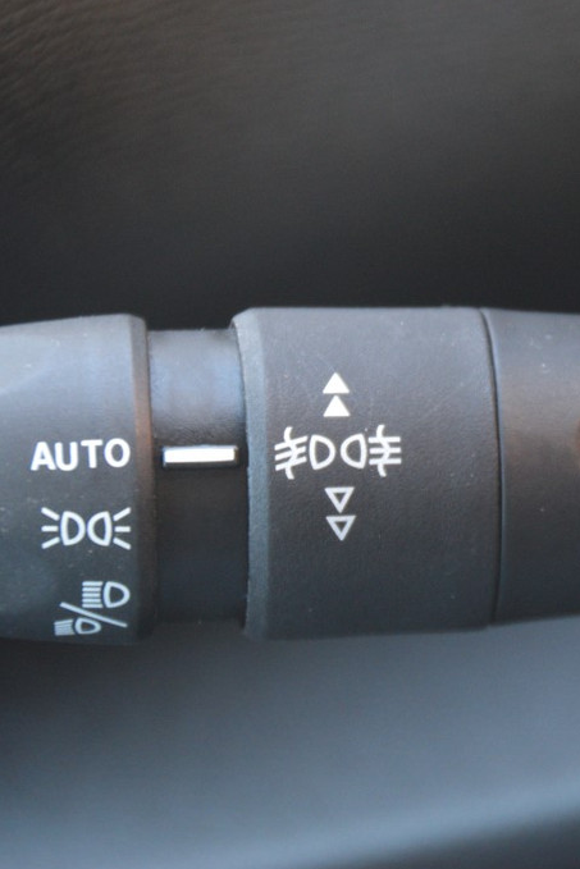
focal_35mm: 294
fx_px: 7101
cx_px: 440
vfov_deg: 7.0
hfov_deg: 4.7
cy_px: 434
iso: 1800
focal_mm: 130
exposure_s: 1/60
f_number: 6
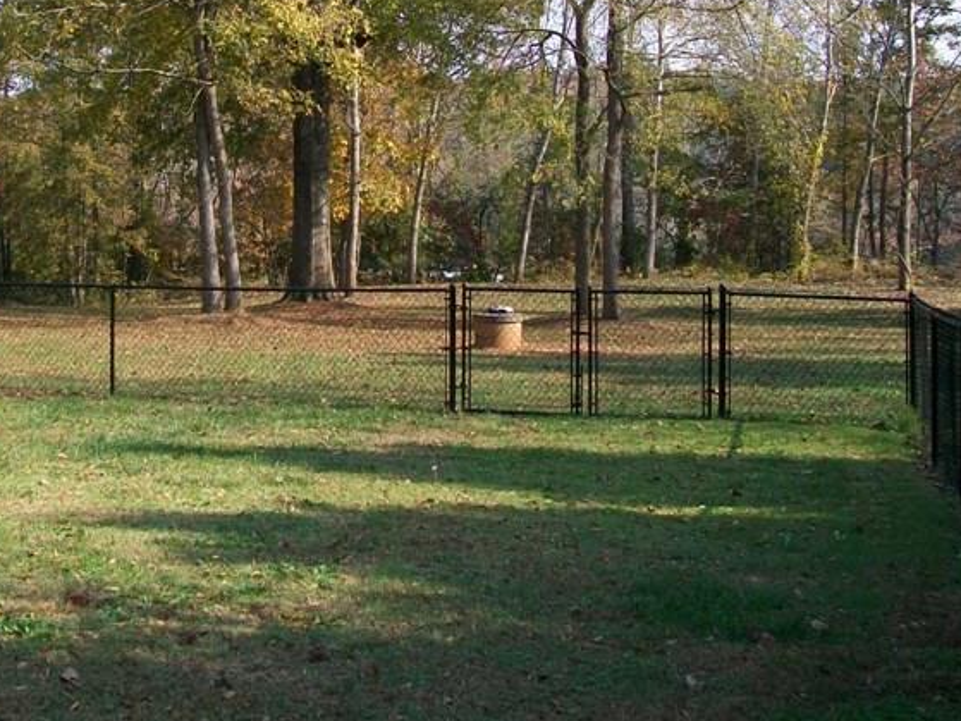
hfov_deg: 28.6
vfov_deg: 22.0
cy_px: 143
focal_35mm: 66
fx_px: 1832
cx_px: 168
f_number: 2.7
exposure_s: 1/500
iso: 64
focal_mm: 6
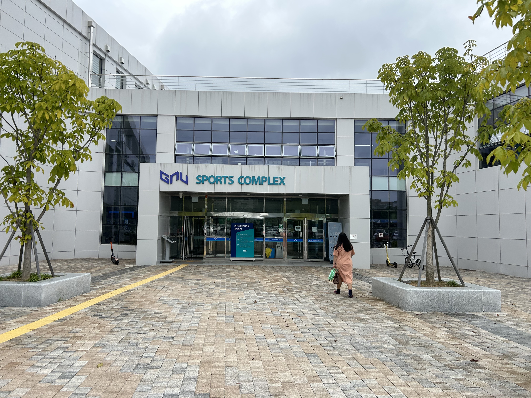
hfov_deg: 67.3
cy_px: 199
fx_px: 399
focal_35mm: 26
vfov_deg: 53.1
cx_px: 266
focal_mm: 5.7
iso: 50
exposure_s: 1/2252
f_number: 1.5
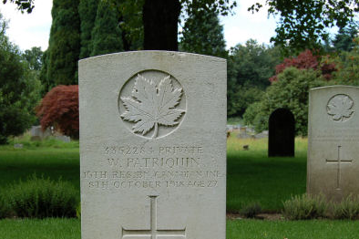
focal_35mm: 71
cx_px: 156
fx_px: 705
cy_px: 171
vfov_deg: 19.1
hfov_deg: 28.5
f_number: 7.1
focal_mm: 31
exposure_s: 1/200
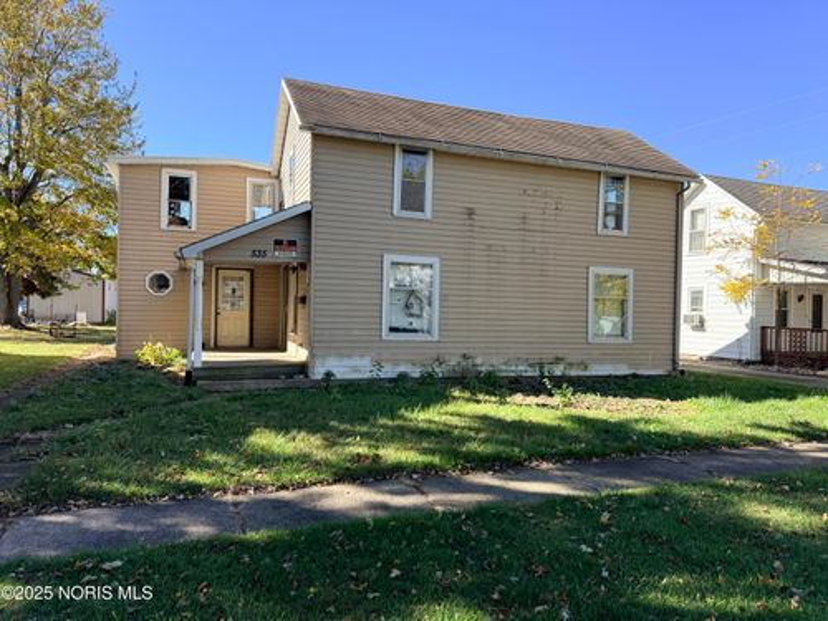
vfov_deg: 56.8
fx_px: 574
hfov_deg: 71.6
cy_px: 310
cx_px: 414
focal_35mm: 24
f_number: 1.78
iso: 100
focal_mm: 6.76
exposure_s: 1/1618
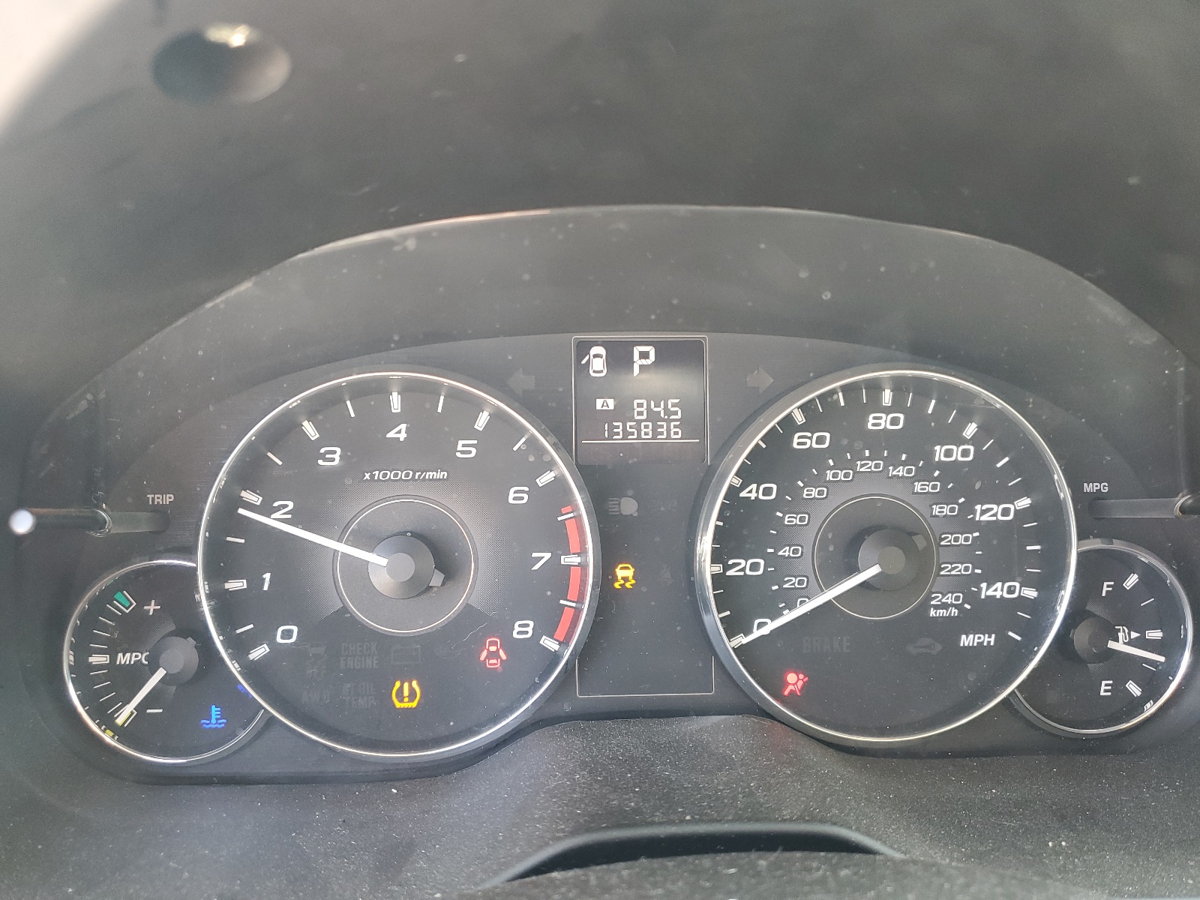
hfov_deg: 67.3
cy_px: 450
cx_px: 600
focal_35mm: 26
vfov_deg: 53.1
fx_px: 901
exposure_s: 1/60.2
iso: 90
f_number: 1.5
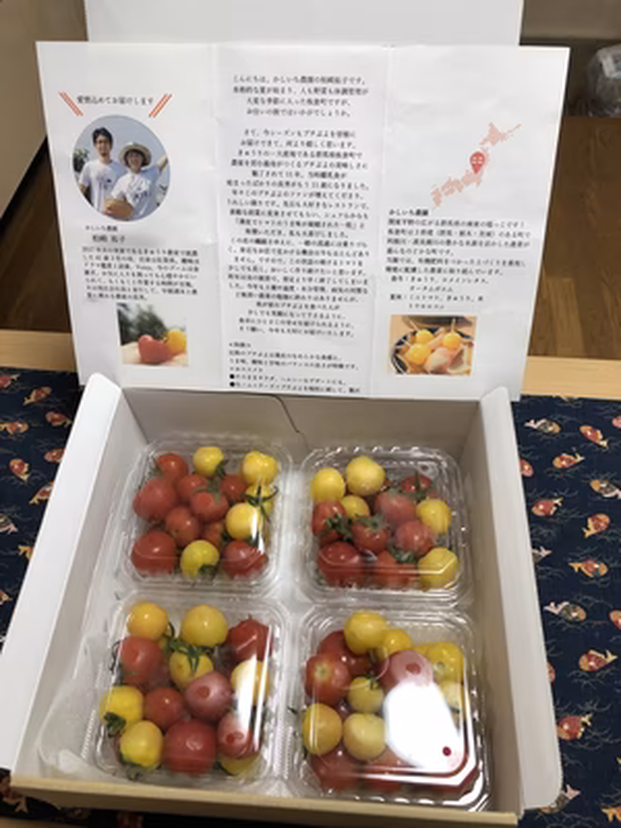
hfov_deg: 49.7
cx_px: 310
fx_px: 670
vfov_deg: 63.4
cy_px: 414
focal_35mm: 28
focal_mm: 3.99
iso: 40
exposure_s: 1/33
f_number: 1.8
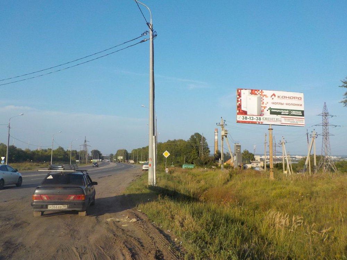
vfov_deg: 46.8
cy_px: 130
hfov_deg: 60.0
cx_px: 174
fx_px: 301
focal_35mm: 30
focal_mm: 4.1
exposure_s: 1/1000
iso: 125
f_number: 3.3
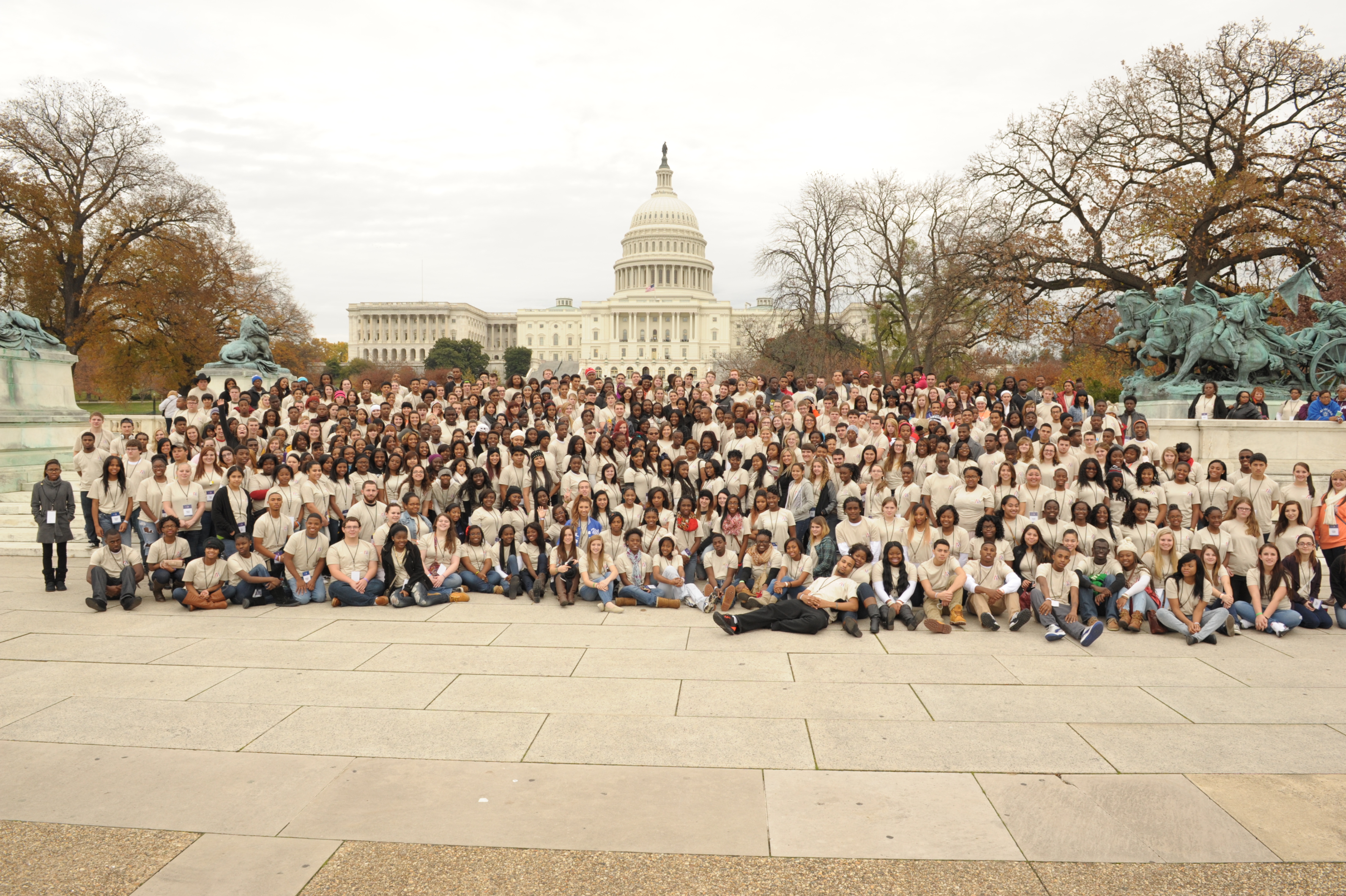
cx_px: 673
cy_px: 448
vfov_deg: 53.1
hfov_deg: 73.8
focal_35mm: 24
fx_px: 897
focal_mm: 24
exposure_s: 1/320
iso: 800
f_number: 9
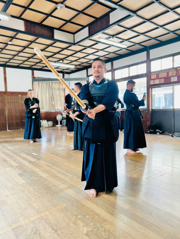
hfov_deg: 53.1
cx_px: 90
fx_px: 180
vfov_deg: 67.3
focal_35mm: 26
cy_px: 120
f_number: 1.5
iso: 80
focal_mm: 5.7
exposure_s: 1/120
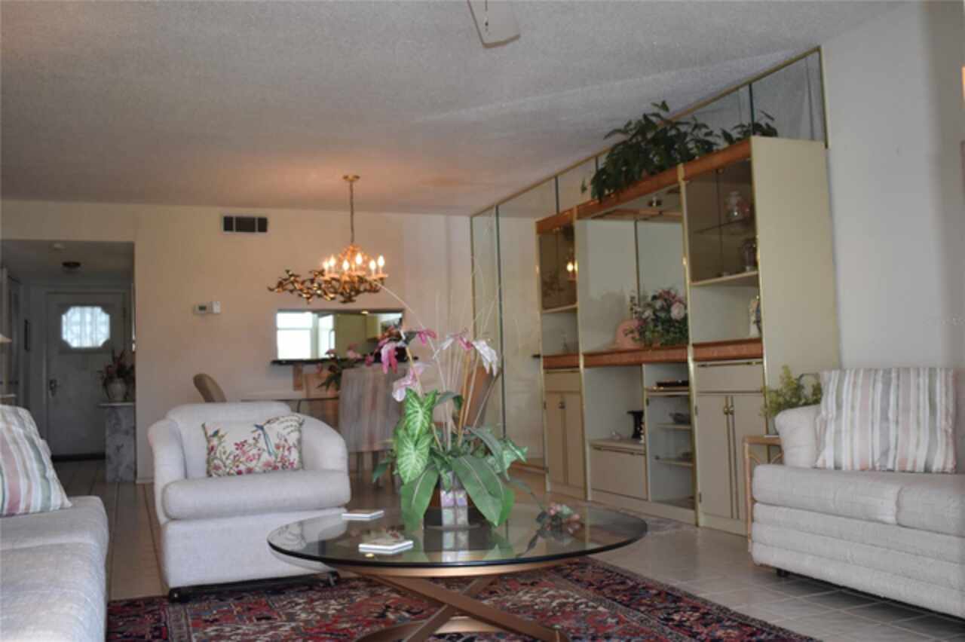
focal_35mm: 33
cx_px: 482
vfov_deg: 39.9
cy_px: 321
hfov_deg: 57.2
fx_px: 884
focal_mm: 22
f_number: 5
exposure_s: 1/200
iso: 800
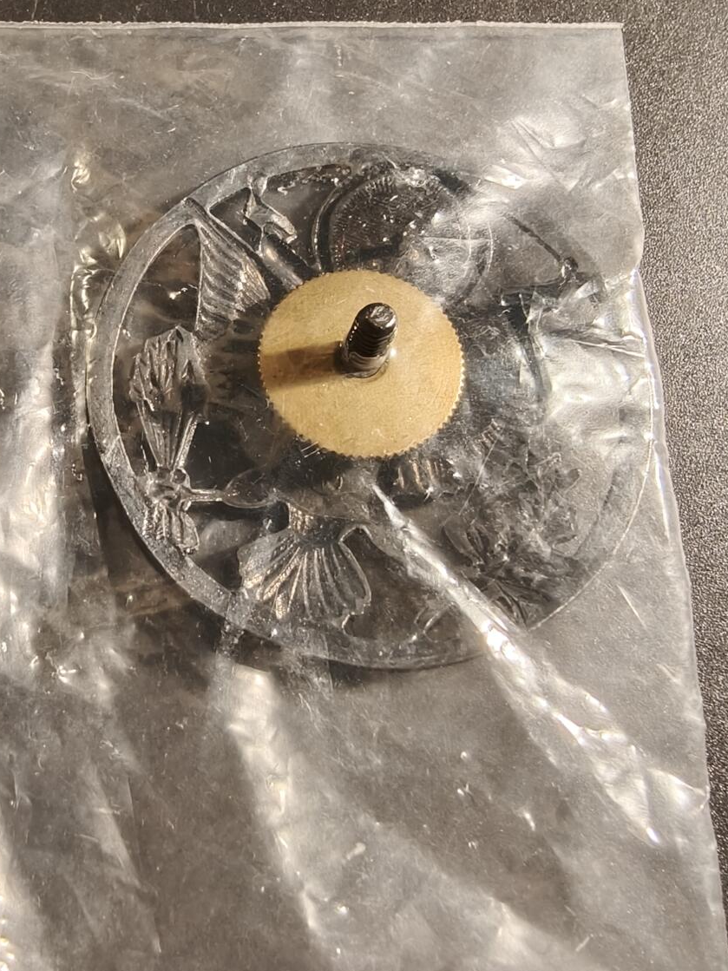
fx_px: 1038
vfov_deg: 49.6
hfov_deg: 38.6
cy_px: 613
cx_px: 324
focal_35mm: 37
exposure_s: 1/50
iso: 160
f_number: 2
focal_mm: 2.32
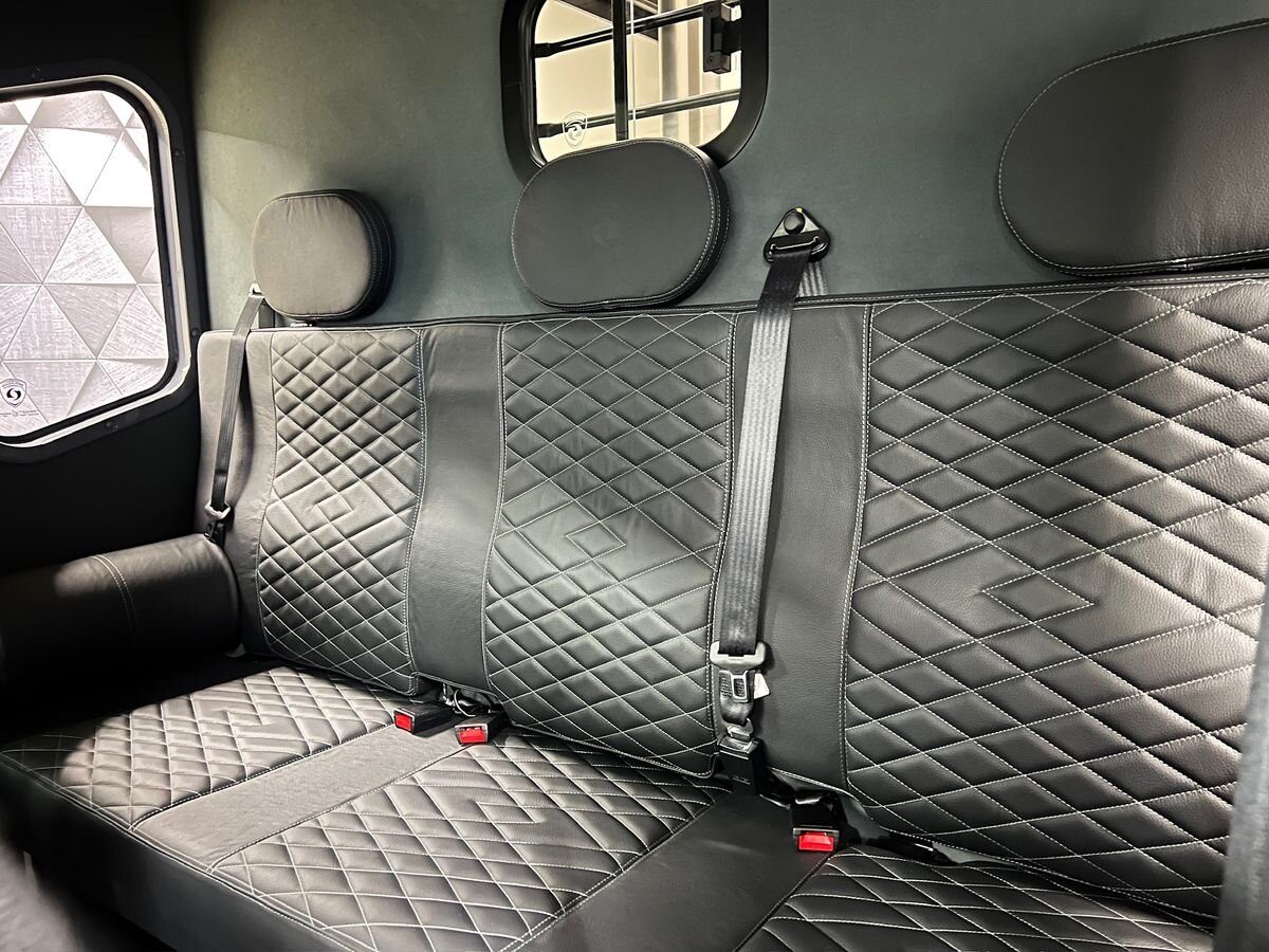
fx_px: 953
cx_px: 634
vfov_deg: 53.1
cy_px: 476
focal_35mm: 26
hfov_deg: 67.3
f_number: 1.5
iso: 1600
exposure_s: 1/9
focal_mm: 5.7
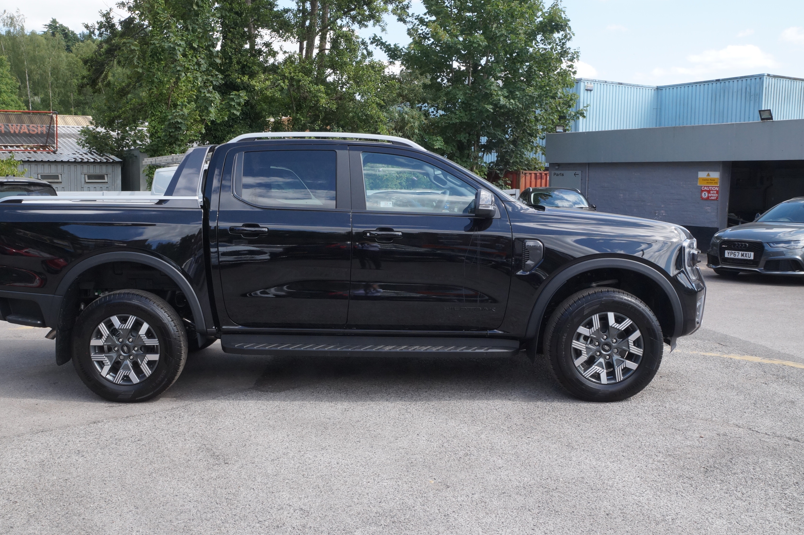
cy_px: 260
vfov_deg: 42.3
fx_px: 692
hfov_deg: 60.1
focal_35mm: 31
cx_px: 344
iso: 400
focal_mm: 18
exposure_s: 1/125
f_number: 11
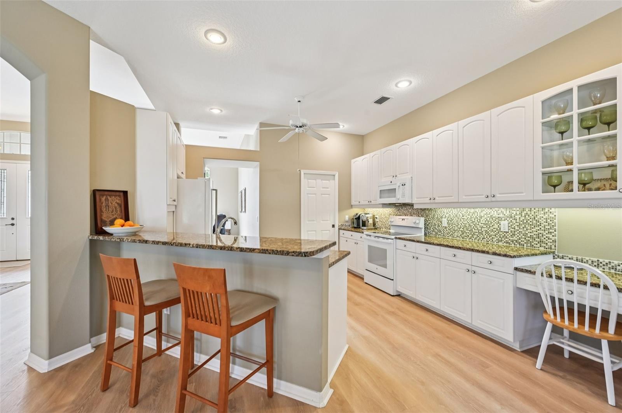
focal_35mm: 14
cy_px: 206
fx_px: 242
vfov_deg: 81.1
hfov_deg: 104.3
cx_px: 311
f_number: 8
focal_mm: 14
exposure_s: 1/15
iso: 400
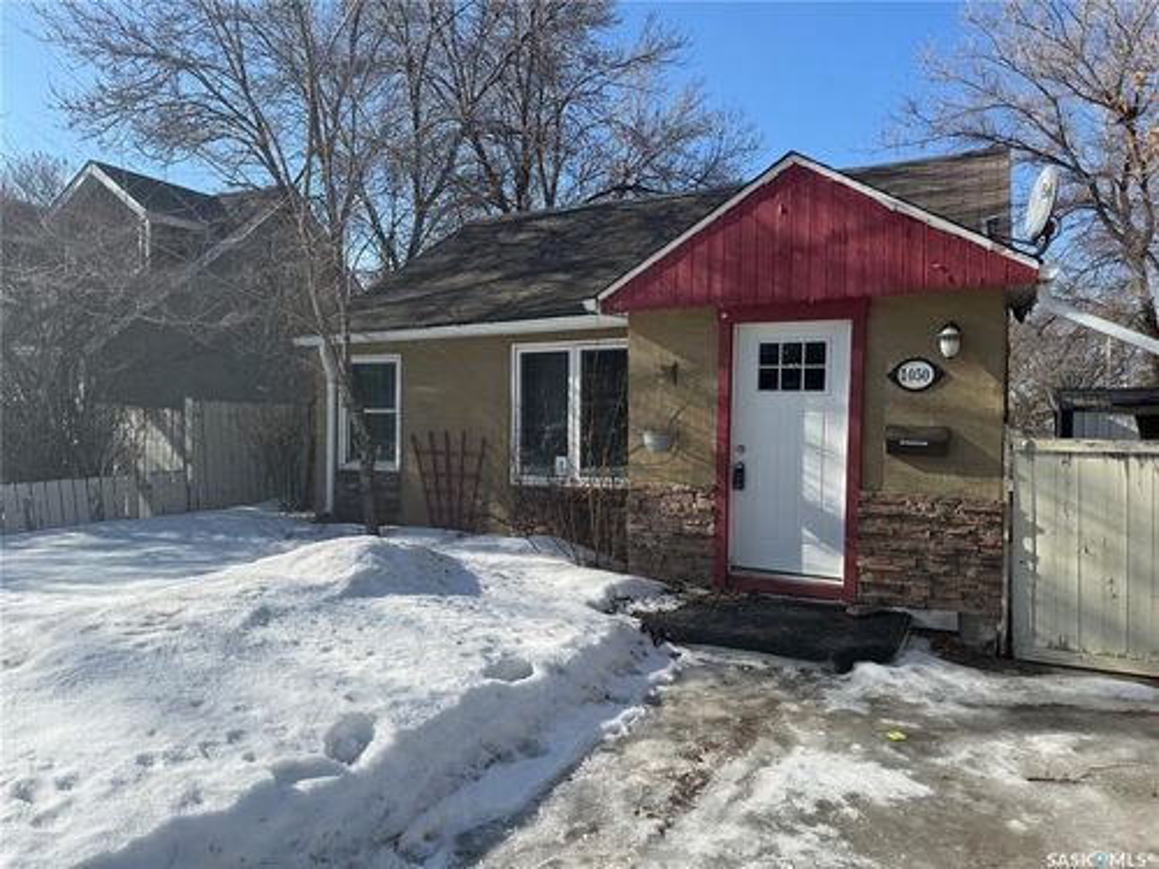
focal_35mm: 24
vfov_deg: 56.8
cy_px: 434
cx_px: 580
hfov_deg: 71.6
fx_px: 804
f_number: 1.78
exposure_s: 1/4167
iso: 80
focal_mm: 6.76
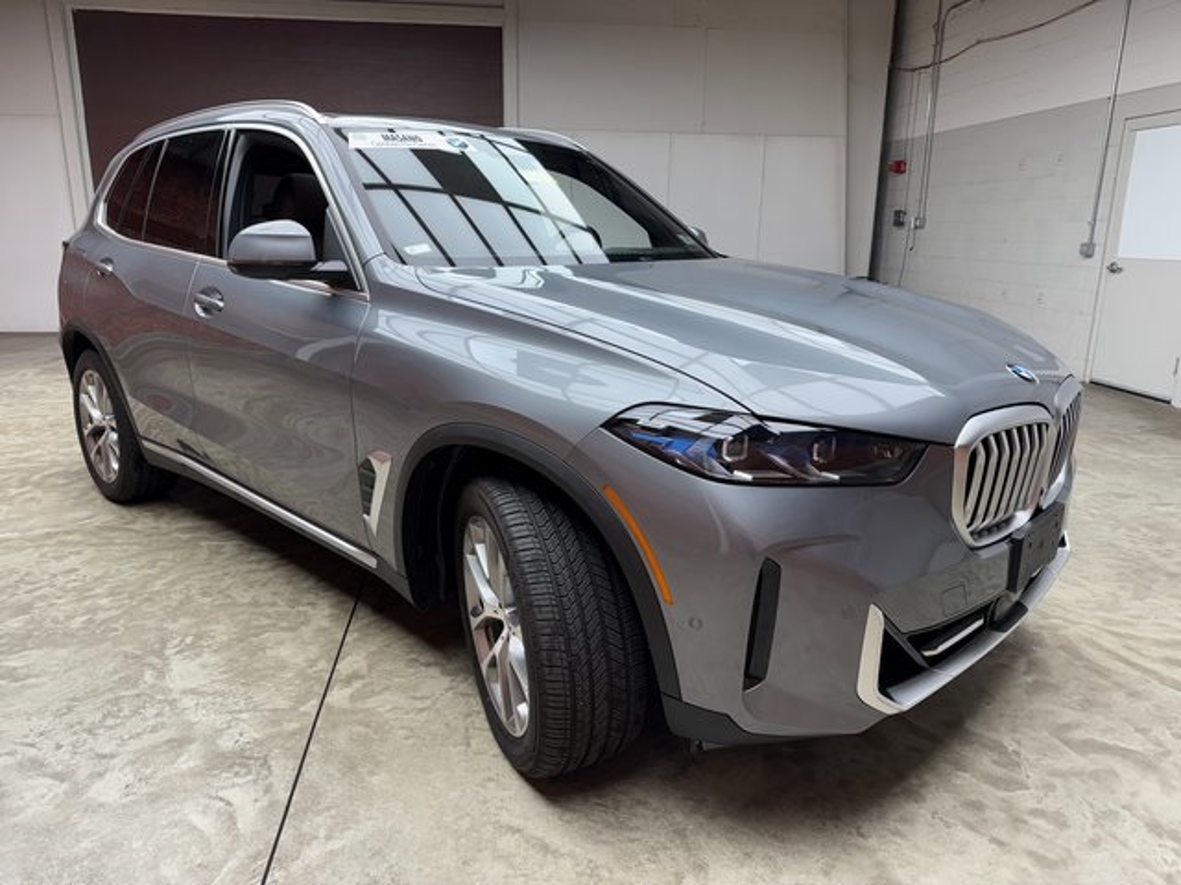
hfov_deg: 71.6
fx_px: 819
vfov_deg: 56.8
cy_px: 442
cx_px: 590
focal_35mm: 24
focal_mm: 6.76
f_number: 1.78
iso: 64
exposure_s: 1/120
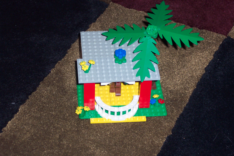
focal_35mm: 101
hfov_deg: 20.2
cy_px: 78
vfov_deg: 13.6
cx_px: 117
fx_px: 656
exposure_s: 1/90
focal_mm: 21.3
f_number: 4.8
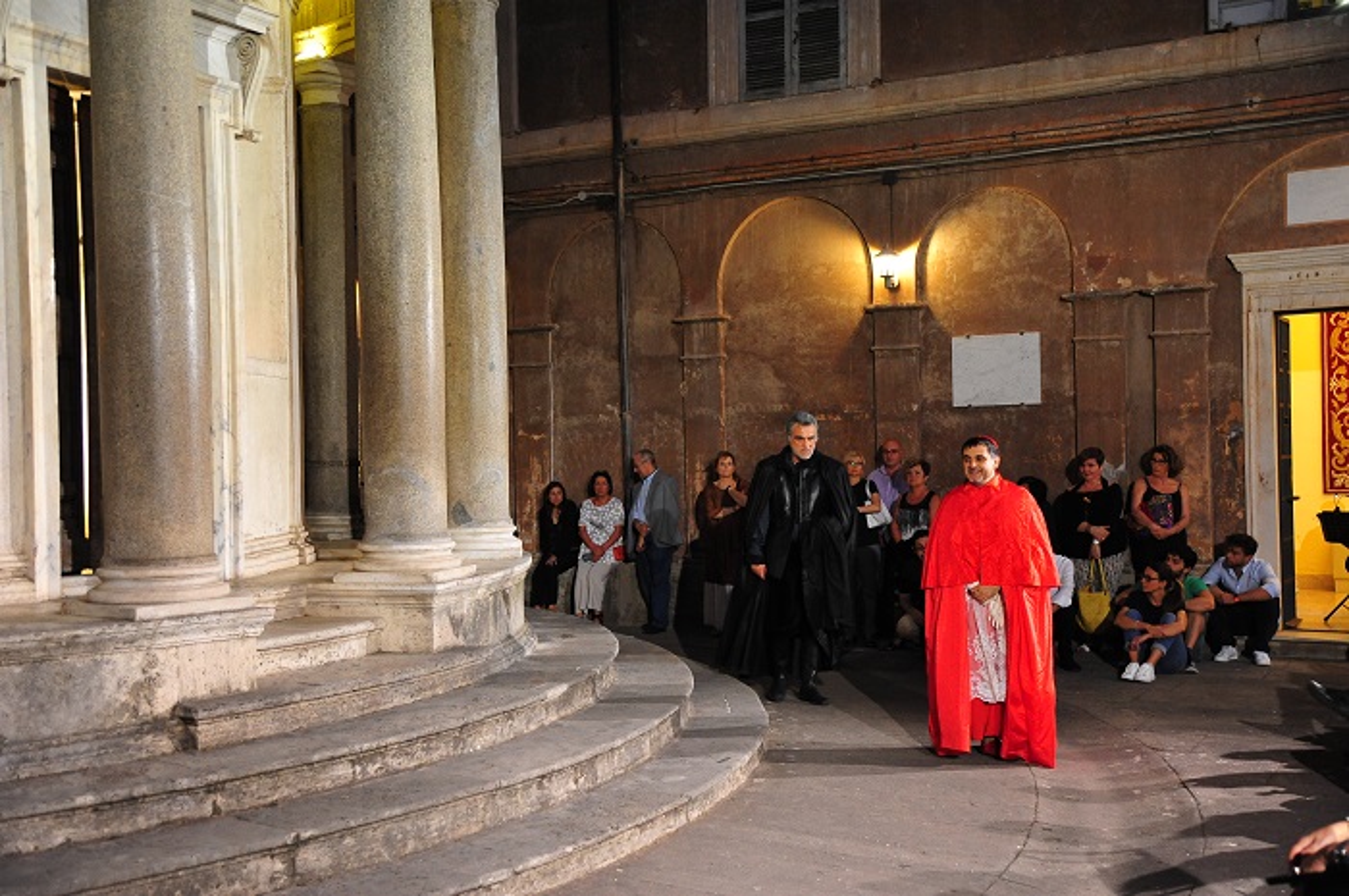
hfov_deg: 48.5
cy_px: 448
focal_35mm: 40
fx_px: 1497
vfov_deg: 33.3
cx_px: 674
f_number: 4
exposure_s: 1/40
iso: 3200
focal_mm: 40
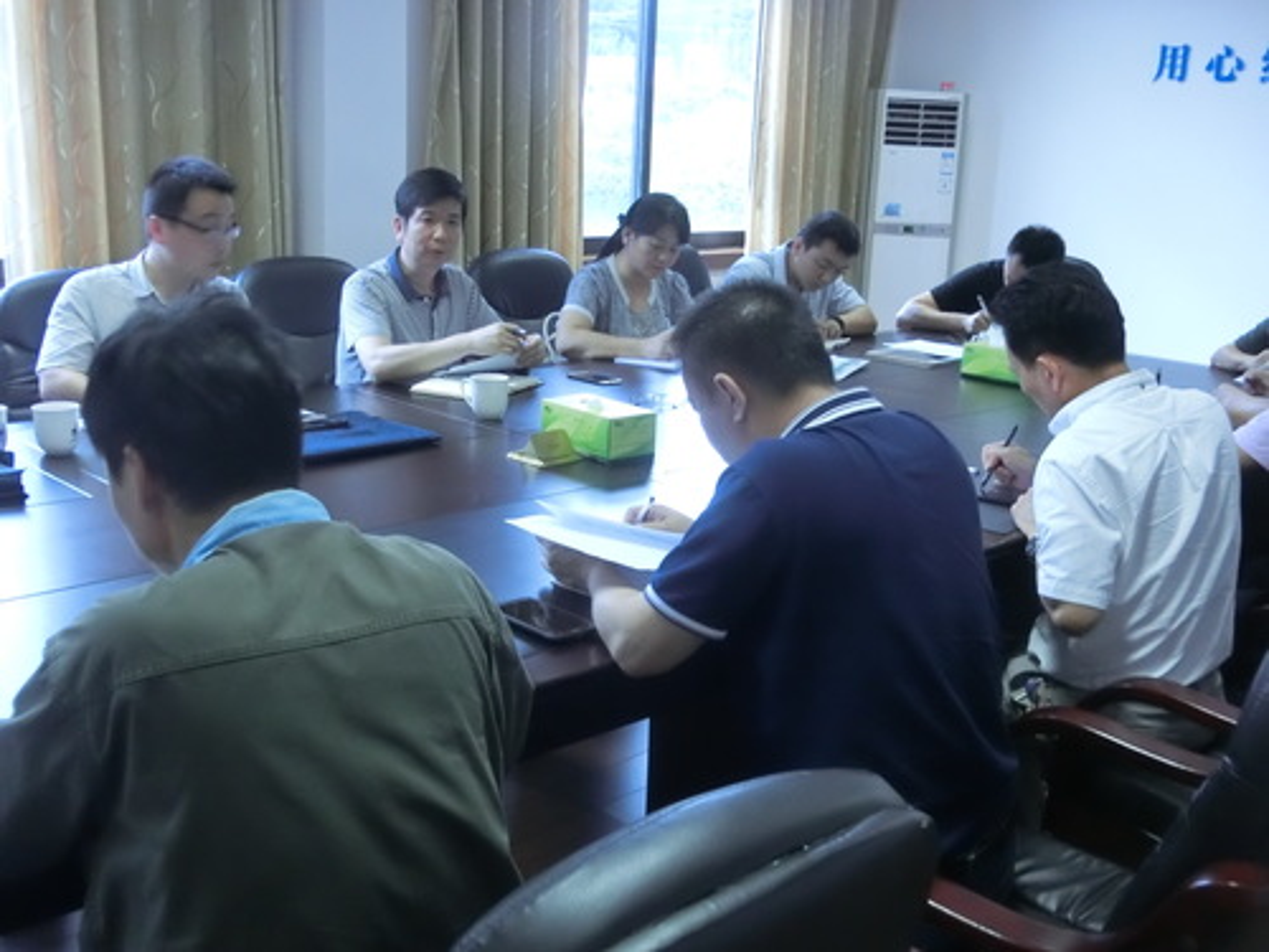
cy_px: 476
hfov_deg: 47.9
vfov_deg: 36.8
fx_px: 1430
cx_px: 634
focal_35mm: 39
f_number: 8.2
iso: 800
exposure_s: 1/15
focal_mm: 6.9
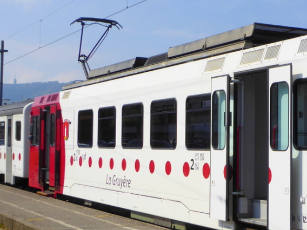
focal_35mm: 76
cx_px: 230
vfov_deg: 19.4
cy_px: 123
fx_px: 674
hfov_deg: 25.4
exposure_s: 1/1300
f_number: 3.7
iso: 80
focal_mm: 6.3
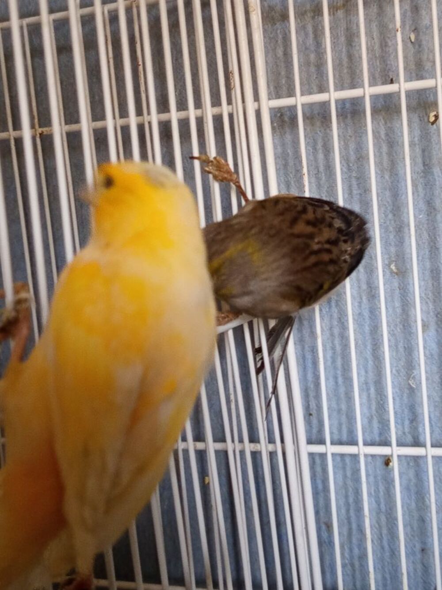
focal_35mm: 57
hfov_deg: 25.7
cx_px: 221
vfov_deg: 33.8
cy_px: 295
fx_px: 970
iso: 1019
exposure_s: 1/33.3
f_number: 1.7
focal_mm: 5.24
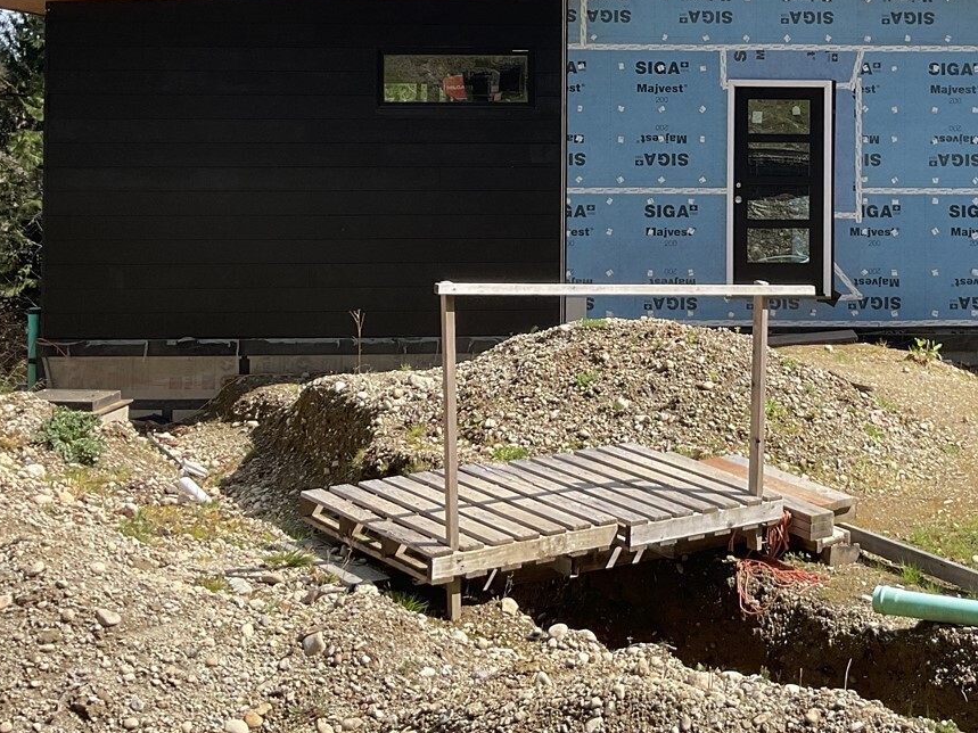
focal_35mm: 54
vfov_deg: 26.2
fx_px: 1525
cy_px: 87
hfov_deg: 34.7
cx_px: 741
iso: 16
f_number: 1.8
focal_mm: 3
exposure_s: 1/912
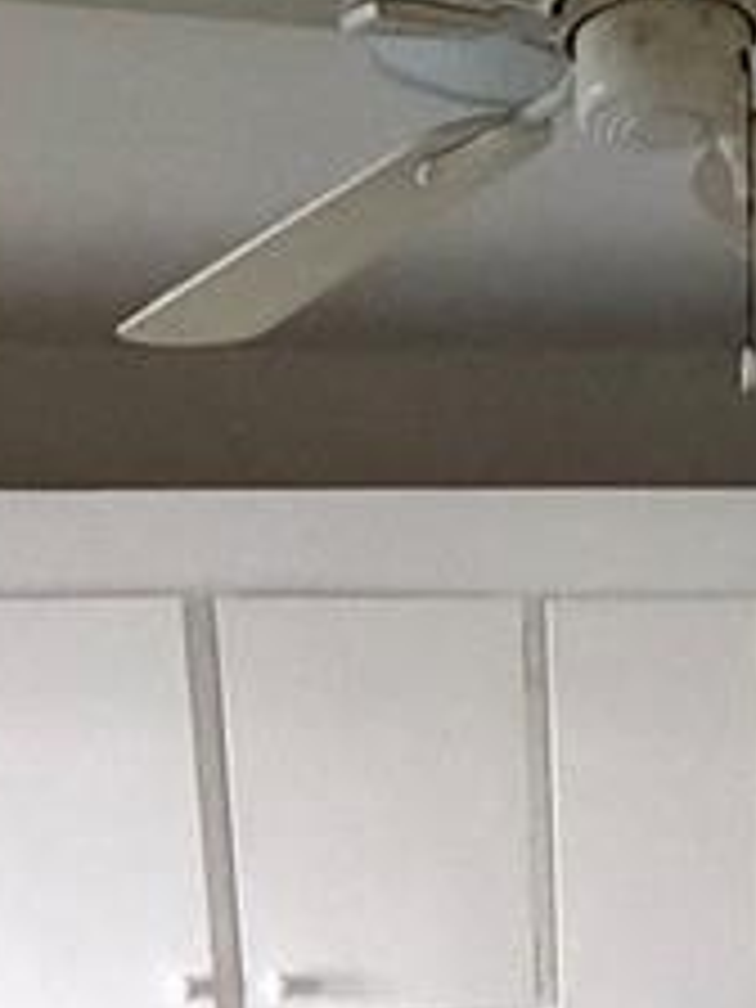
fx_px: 2184
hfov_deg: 19.6
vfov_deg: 19.2
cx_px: 518
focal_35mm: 75
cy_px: 1845
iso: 1250
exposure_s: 1/51
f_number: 2.2
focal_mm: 2.22
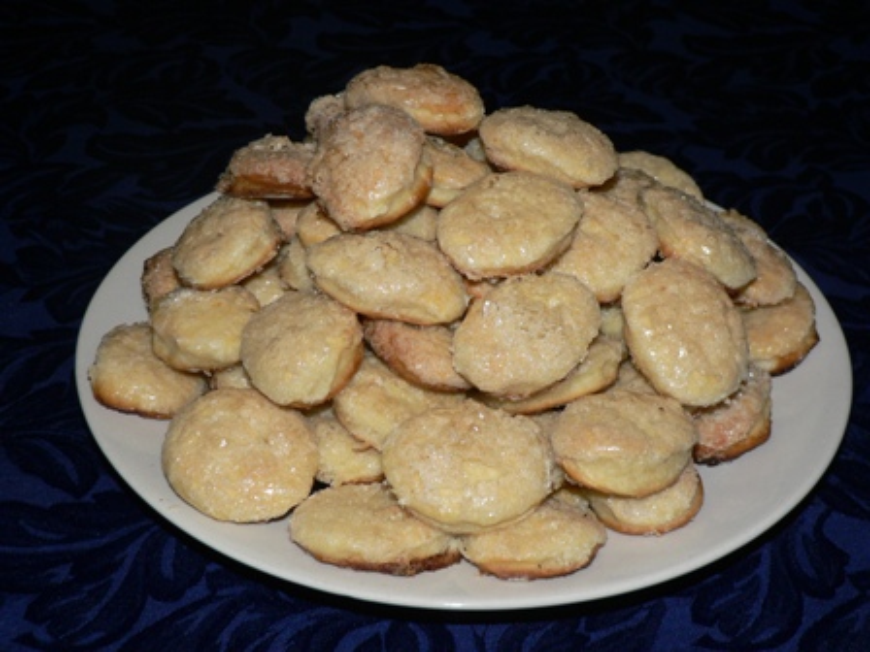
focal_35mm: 55
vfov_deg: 26.6
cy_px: 326
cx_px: 435
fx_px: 1382
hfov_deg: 34.9
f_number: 2.8
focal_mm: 9.2
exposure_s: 1/60
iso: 100
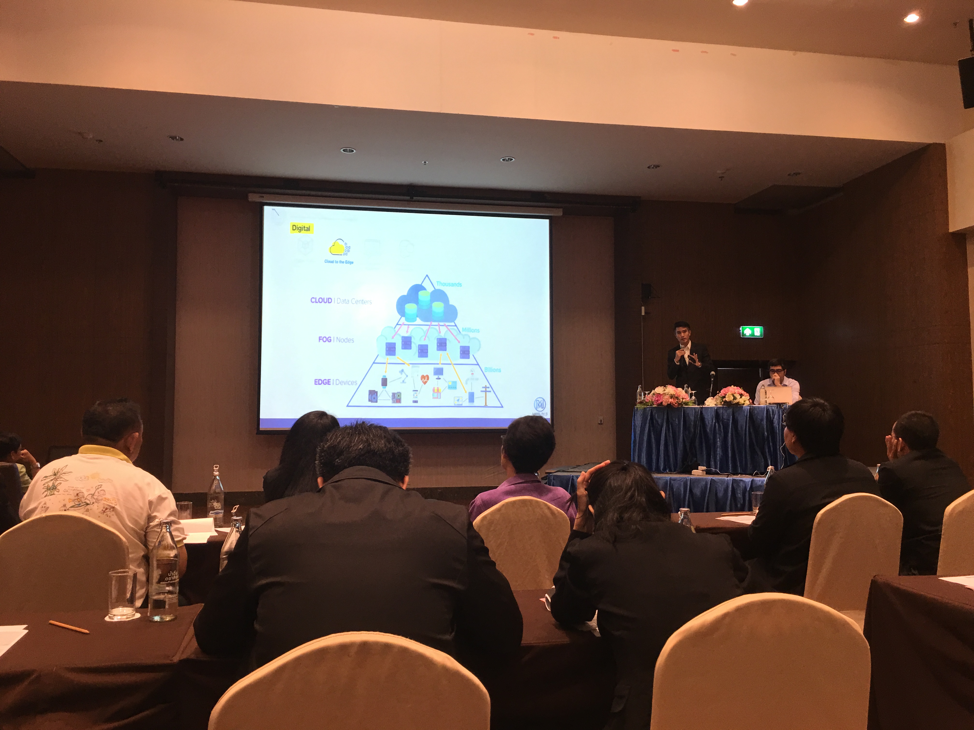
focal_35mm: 29
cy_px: 365
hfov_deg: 61.7
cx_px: 487
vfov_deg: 48.2
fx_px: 816
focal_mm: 4.15
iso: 40
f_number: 2.2
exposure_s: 1/17
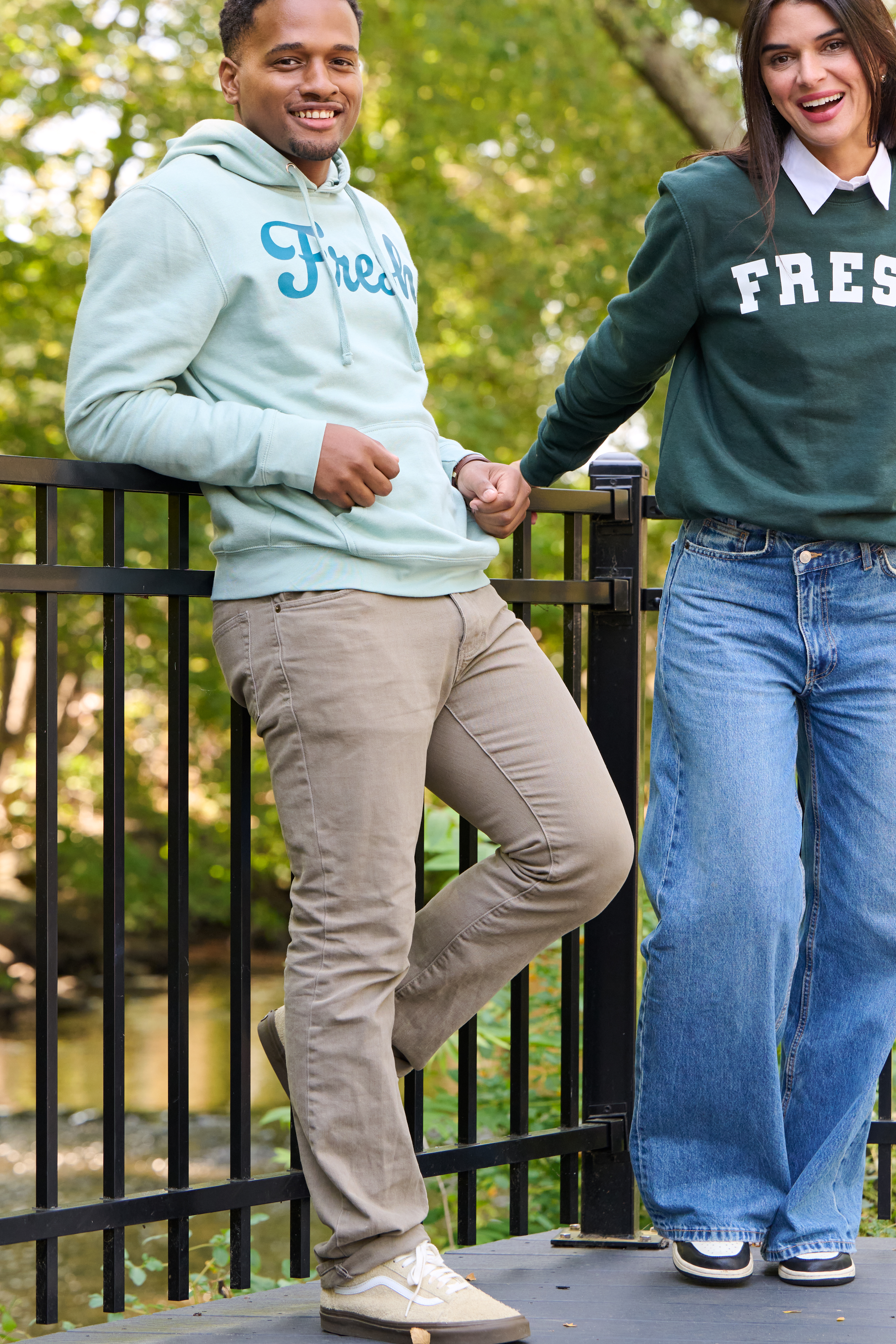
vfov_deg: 18.6
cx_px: 564
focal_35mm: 110
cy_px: 485
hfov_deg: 12.4
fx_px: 4106
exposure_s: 1/400
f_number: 4
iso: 800
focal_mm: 75
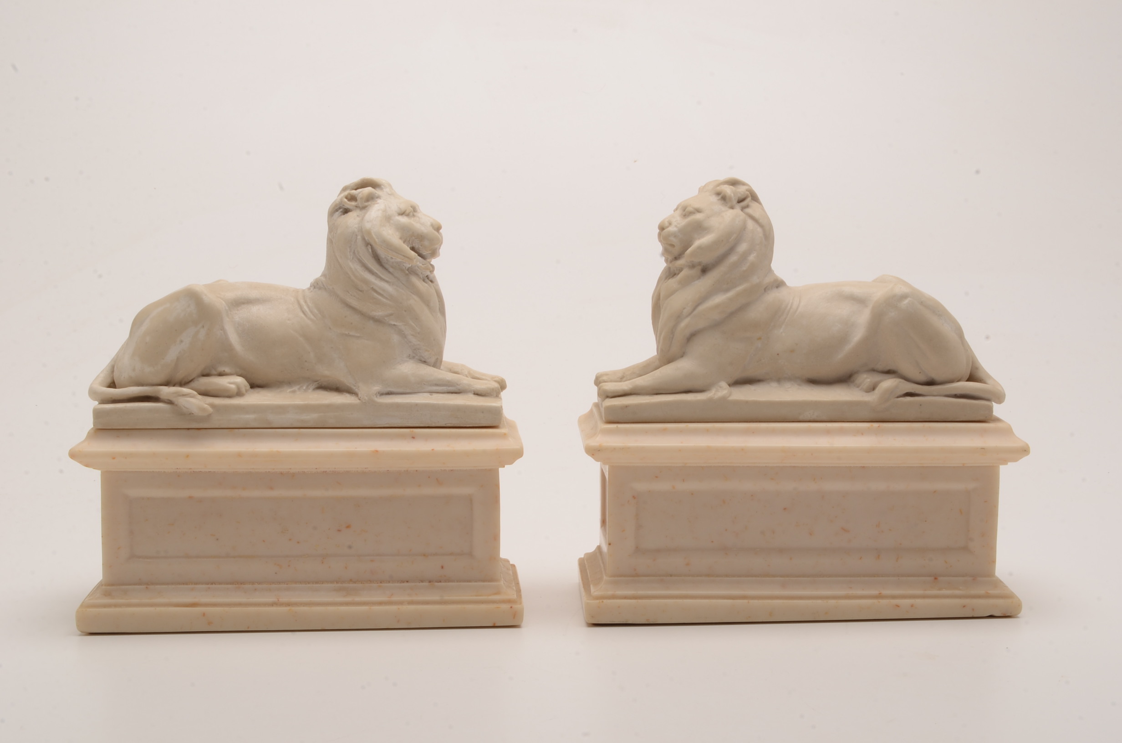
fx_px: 1773
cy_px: 372
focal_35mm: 57
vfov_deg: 23.7
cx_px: 561
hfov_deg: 35.1
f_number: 32
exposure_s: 1/160
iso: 100
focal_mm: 38
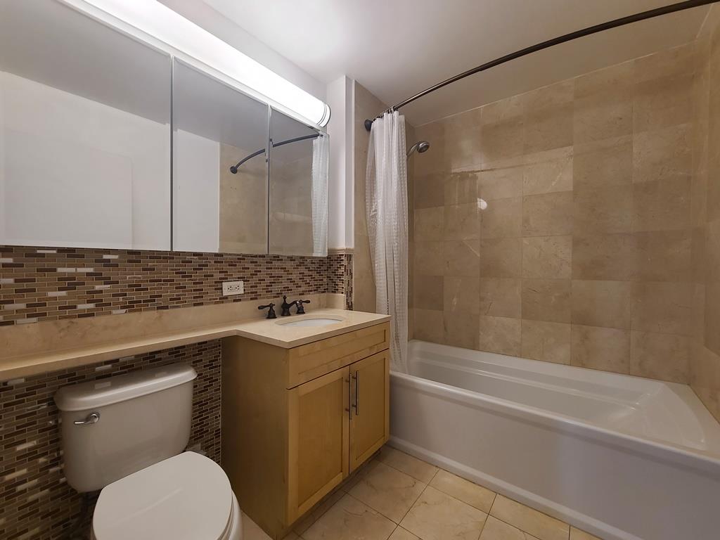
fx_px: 270
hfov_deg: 106.2
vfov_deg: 89.9
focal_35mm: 13
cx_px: 360
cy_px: 270
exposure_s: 1/59
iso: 250
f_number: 2.2
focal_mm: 2.2
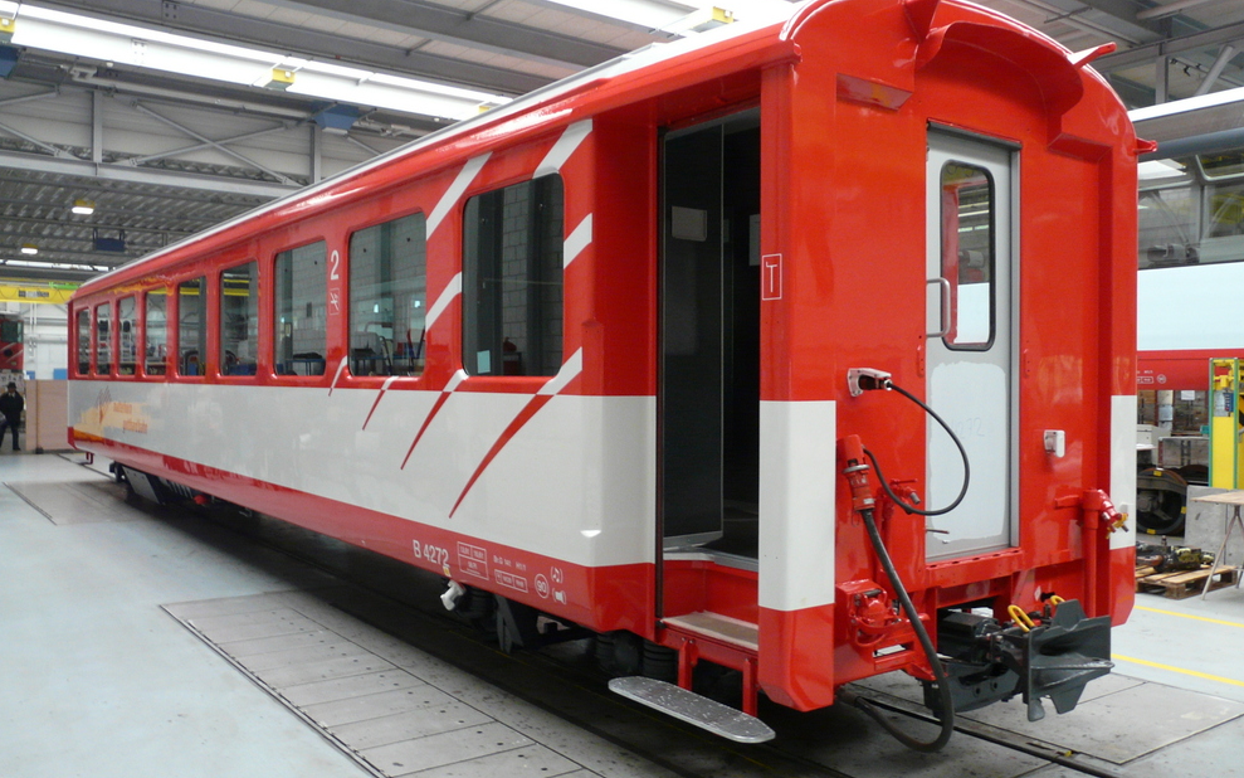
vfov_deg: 41.8
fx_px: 1017
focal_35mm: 30
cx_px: 625
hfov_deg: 62.9
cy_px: 394
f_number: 2.8
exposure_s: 1/30
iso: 200
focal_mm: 4.6
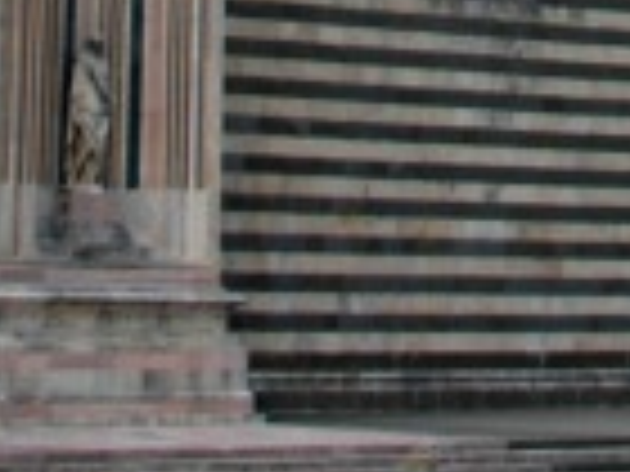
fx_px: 3385
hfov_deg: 10.5
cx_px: 688
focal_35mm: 186
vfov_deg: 7.1
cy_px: -971
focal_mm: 18
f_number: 8
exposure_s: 1/250
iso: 100
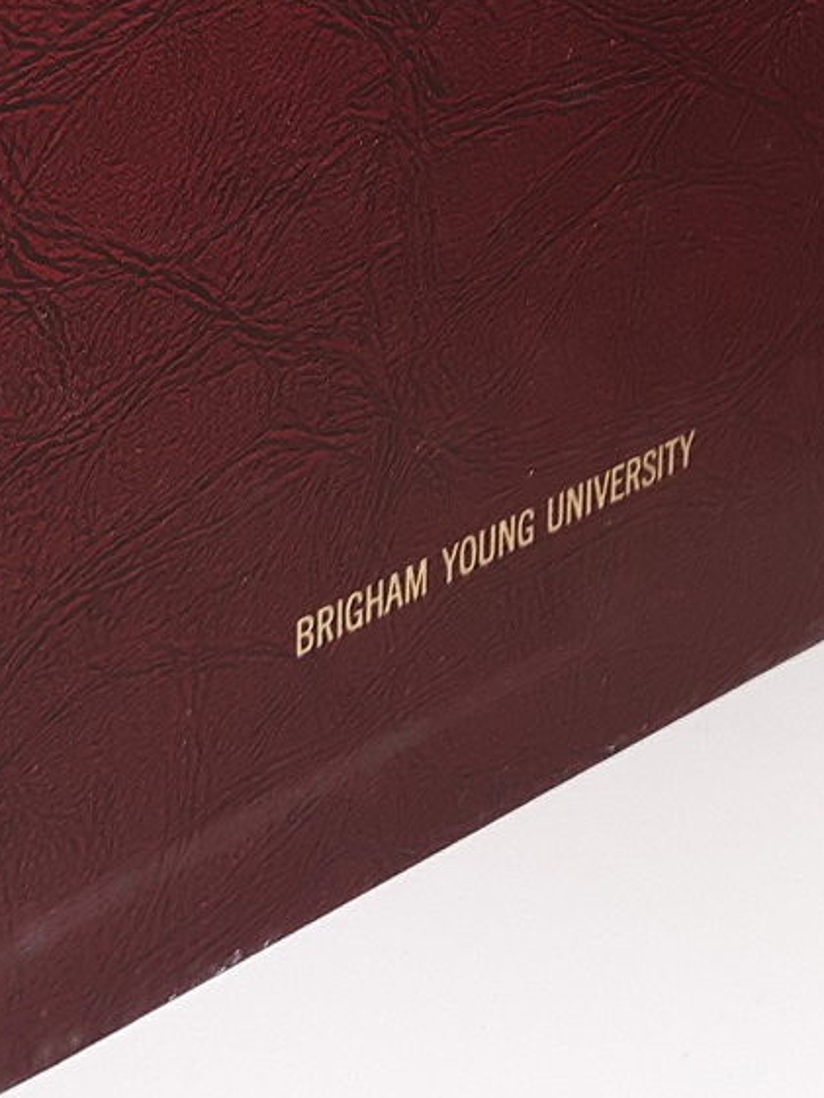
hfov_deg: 14.3
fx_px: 3268
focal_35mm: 103
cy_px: -247
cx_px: 270
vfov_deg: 18.1
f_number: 1.7
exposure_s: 1/50
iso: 64
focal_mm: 3.7
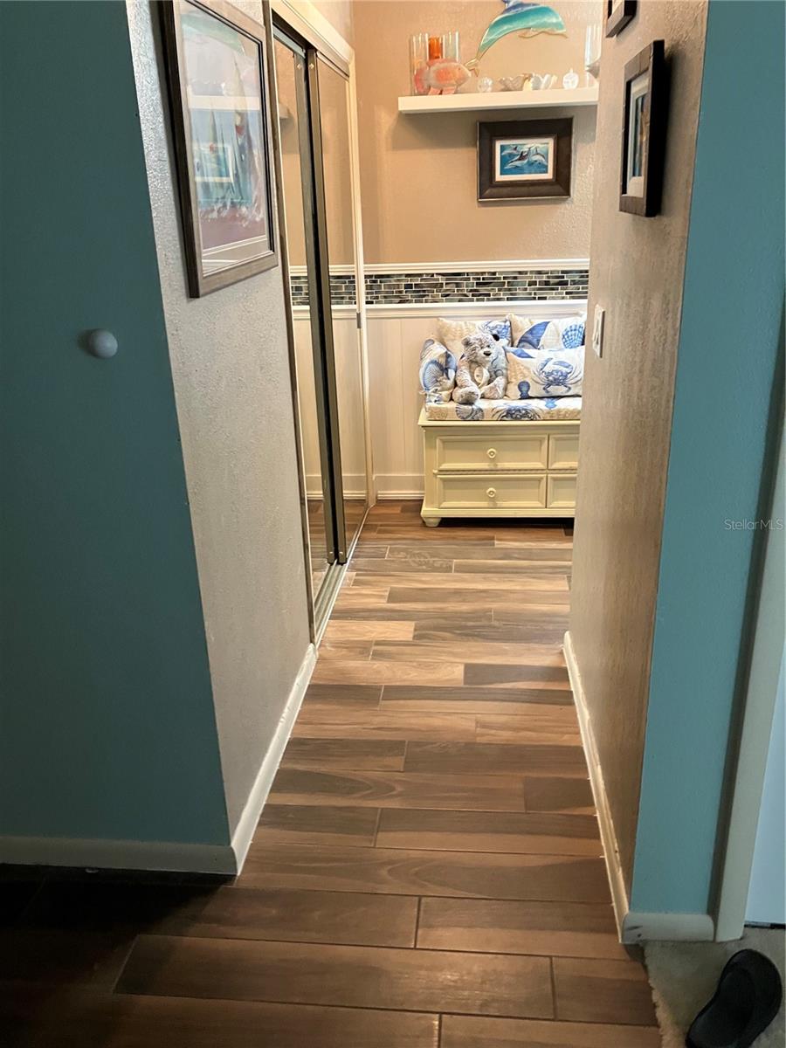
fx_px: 848
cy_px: 524
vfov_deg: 63.4
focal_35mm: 28
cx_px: 393
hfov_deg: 49.7
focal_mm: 3.99
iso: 320
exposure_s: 1/30
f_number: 1.8
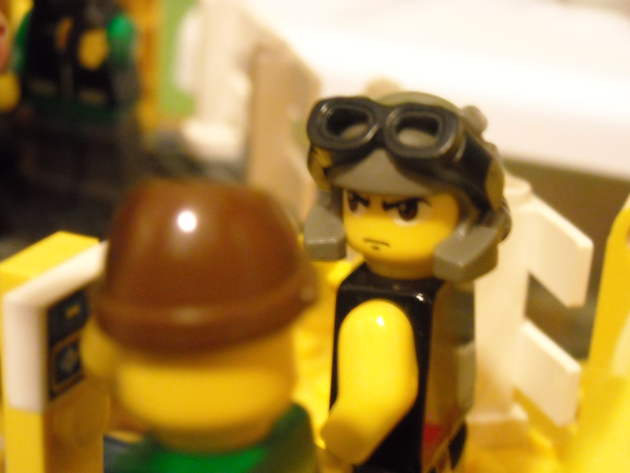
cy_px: 252
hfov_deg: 24.1
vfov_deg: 18.2
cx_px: 320
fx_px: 1474
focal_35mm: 81
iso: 800
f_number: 3.9
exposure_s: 1/1.5
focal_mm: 12.3
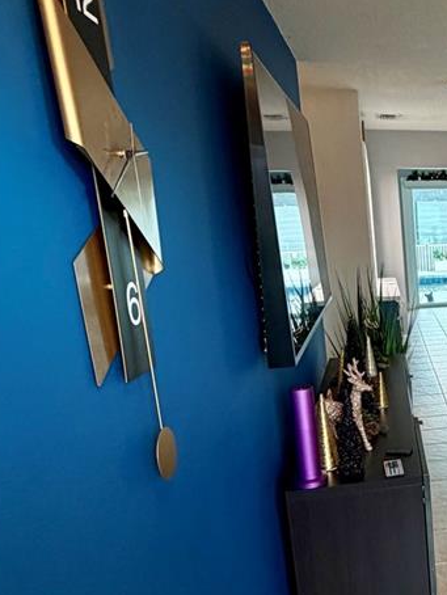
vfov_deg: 49.8
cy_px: 362
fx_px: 636
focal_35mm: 37
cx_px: 570
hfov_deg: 30.9
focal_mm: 2.22
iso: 200
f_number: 2.2
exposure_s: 1/60
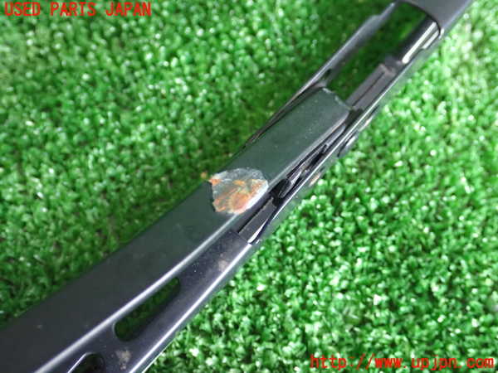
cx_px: 249
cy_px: 186
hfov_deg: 42.9
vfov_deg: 32.9
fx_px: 633
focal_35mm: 44
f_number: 2.9
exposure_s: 1/40
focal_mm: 7.84
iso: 1250
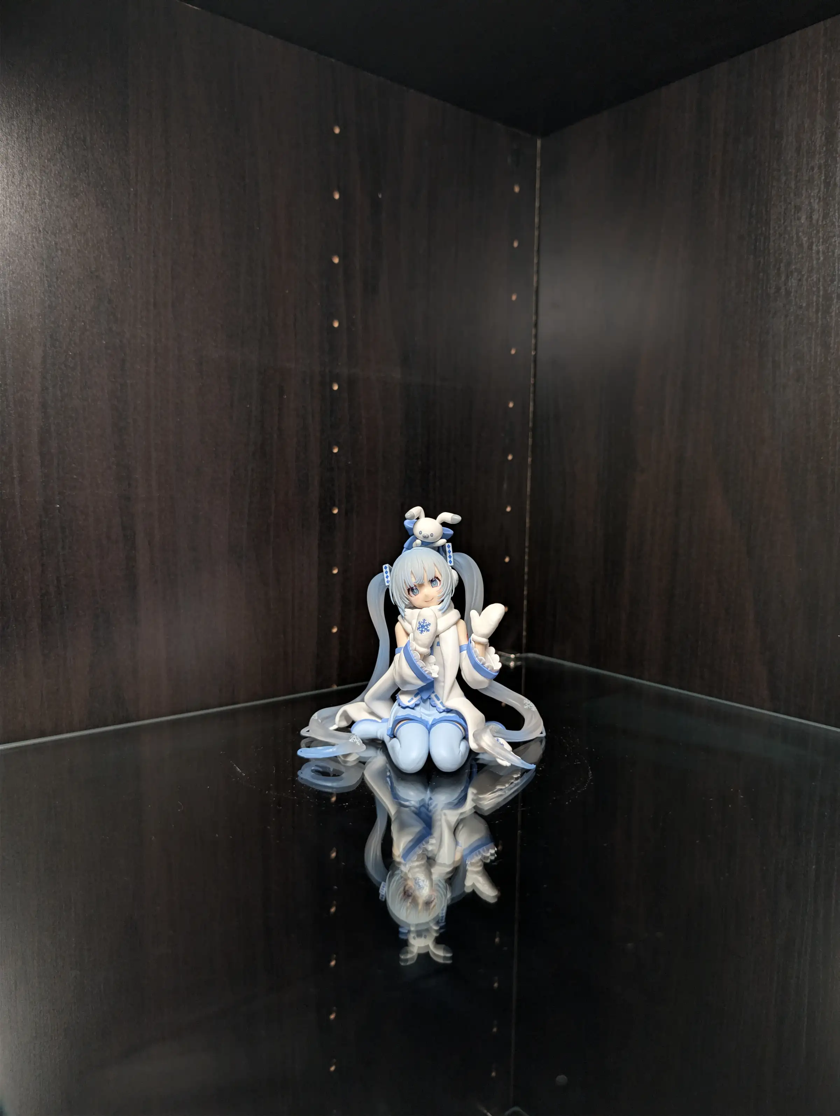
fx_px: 775
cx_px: 420
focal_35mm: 24
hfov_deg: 56.9
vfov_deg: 71.5
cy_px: 558
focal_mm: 6.9
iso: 45
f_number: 1.68
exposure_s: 1/12.5
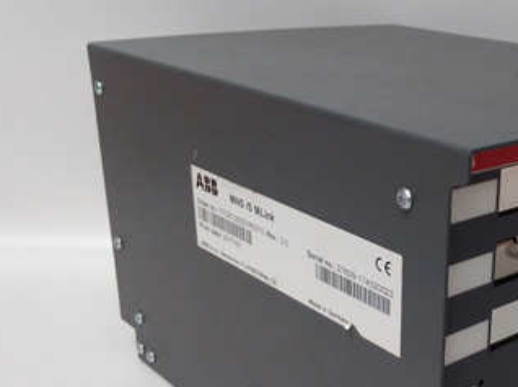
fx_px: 763
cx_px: 438
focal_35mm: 51
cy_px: 275
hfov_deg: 35.9
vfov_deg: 28.2
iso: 238
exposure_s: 1/33
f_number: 2
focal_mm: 3.79
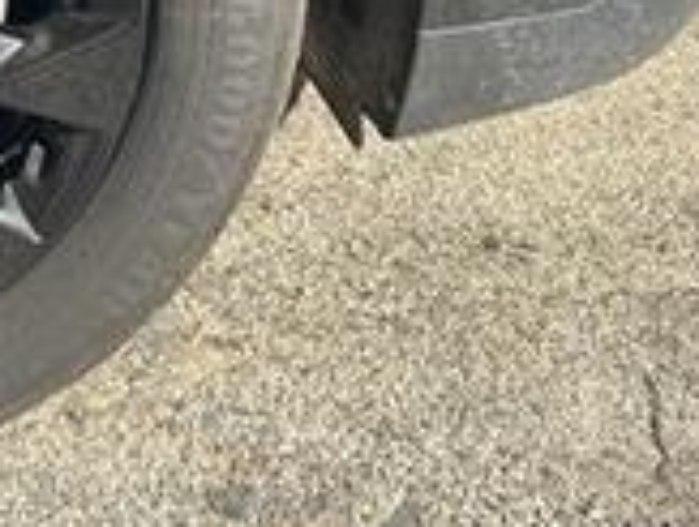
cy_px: -201
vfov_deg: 18.3
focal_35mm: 74
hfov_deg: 24.4
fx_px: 1498
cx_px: -86
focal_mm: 6.76
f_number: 1.78
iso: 80
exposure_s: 1/1366
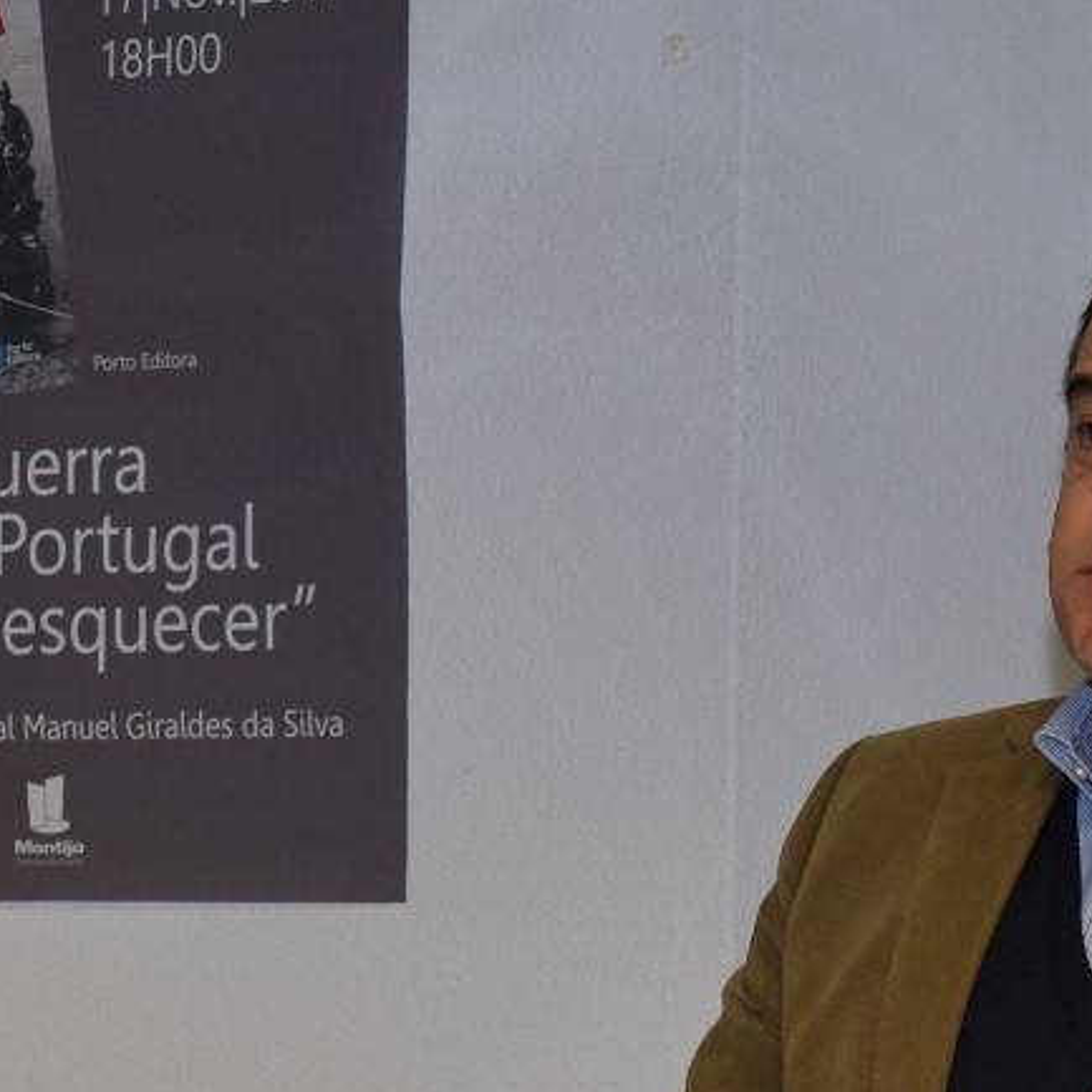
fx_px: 8173
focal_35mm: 229
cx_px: 401
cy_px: 1233
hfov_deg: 7.6
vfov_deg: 7.6
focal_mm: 48
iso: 800
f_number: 4.5
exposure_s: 1/160
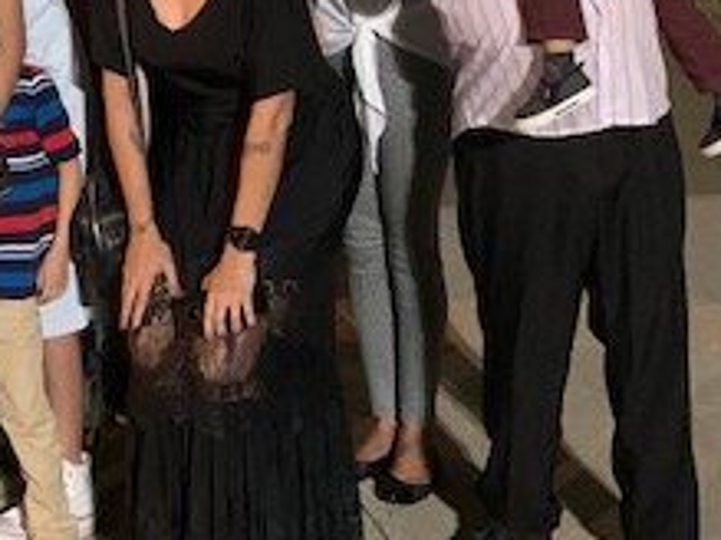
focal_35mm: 76
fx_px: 1582
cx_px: -119
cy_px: -145
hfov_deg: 23.7
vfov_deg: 18.2
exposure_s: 1/20
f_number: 1.8
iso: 640
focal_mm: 4.25
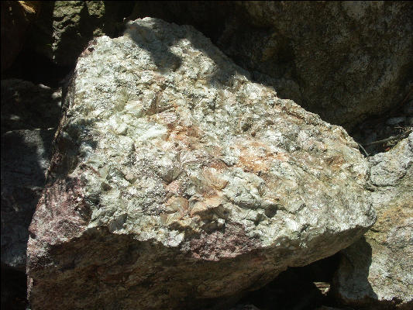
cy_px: 155
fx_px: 525
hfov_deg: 42.9
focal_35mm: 44
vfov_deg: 32.9
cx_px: 206
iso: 100
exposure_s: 1/500
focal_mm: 11.31
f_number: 9
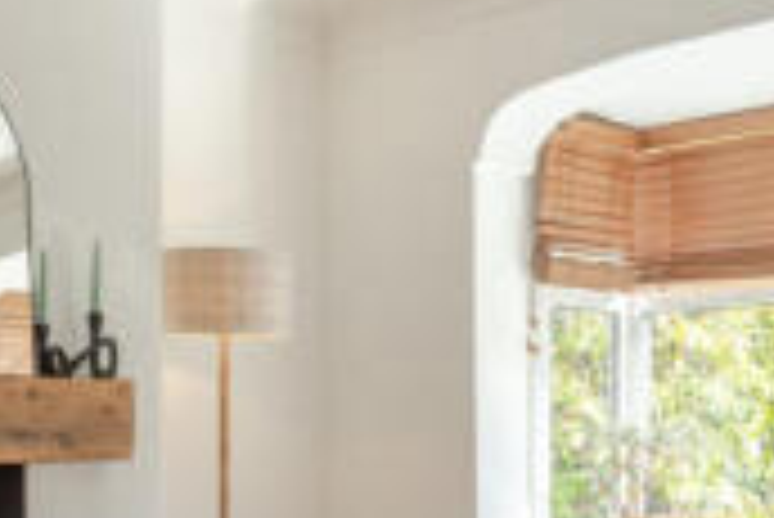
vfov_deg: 21.9
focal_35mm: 61
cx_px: 414
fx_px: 1313
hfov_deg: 32.8
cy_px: 444
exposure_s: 1/30
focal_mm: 16
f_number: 8
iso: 100
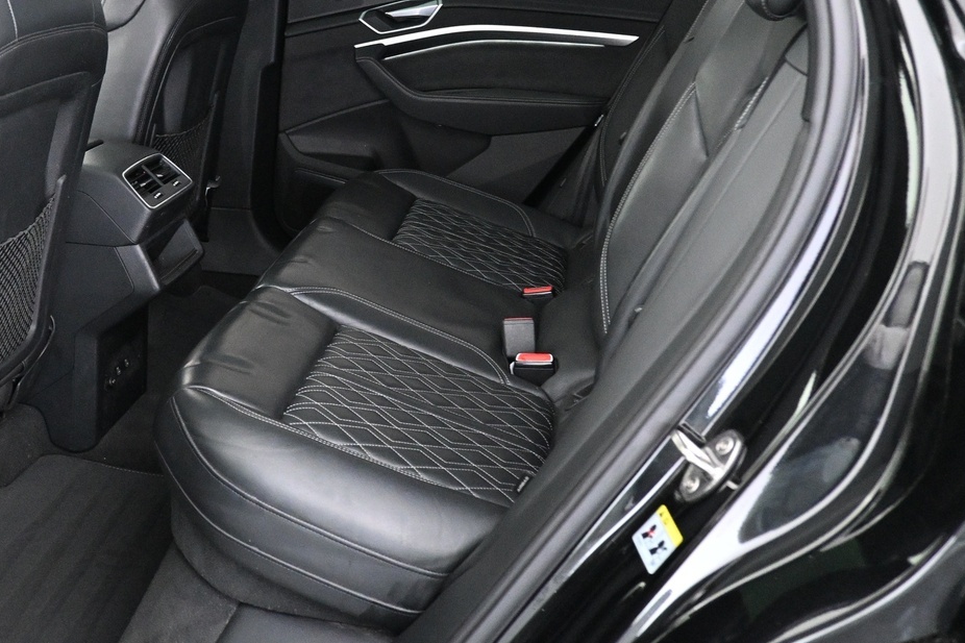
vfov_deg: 30.9
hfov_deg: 45.8
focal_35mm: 42
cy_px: 113
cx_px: 336
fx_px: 1126
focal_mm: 16
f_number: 3.5
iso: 4000
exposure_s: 1/20
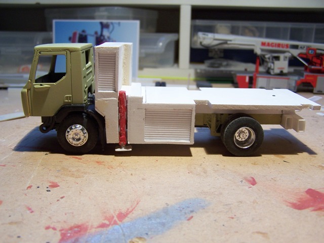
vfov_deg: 37.7
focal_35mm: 38
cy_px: 122
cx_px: 162
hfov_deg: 49.0
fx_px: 356
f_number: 2.8
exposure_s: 1/30
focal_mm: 6.3
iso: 100
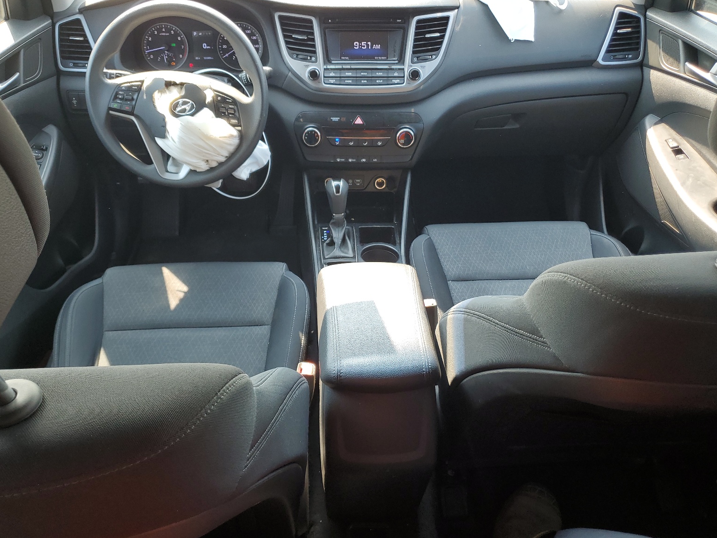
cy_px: 276
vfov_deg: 51.4
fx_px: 559
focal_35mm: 27
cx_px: 348
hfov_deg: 65.3
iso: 50
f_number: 1.5
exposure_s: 1/128
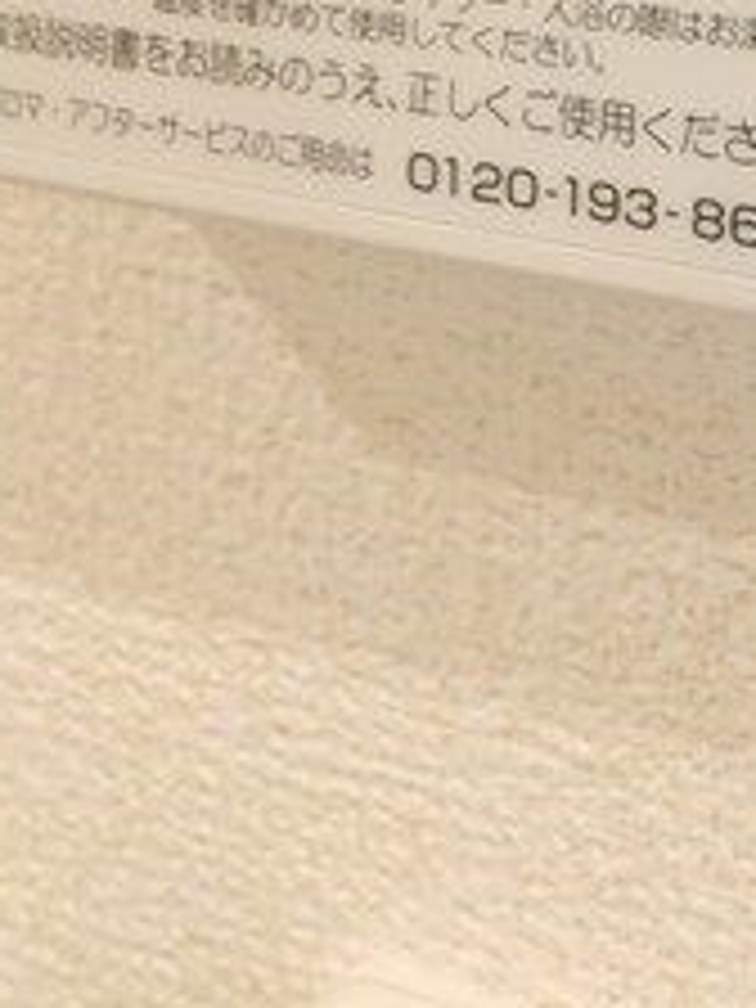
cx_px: 734
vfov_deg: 23.4
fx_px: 1864
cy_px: -558
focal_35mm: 64
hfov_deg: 22.2
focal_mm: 7
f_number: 4
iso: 3200
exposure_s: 1/60
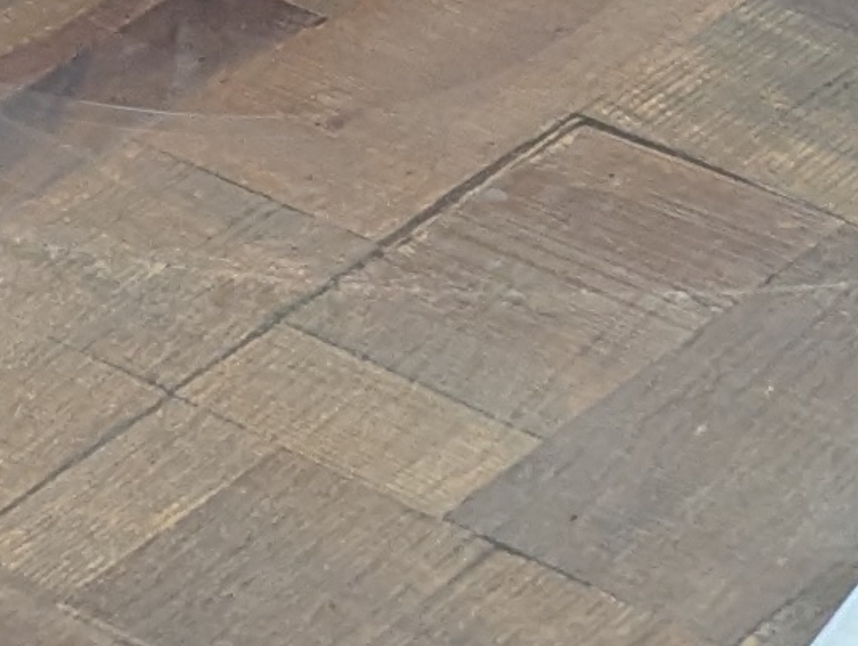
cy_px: 1029
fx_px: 4517
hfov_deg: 10.8
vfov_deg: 8.0
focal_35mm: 182
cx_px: 362
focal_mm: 6.81
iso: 692
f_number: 1.85
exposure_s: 1/120
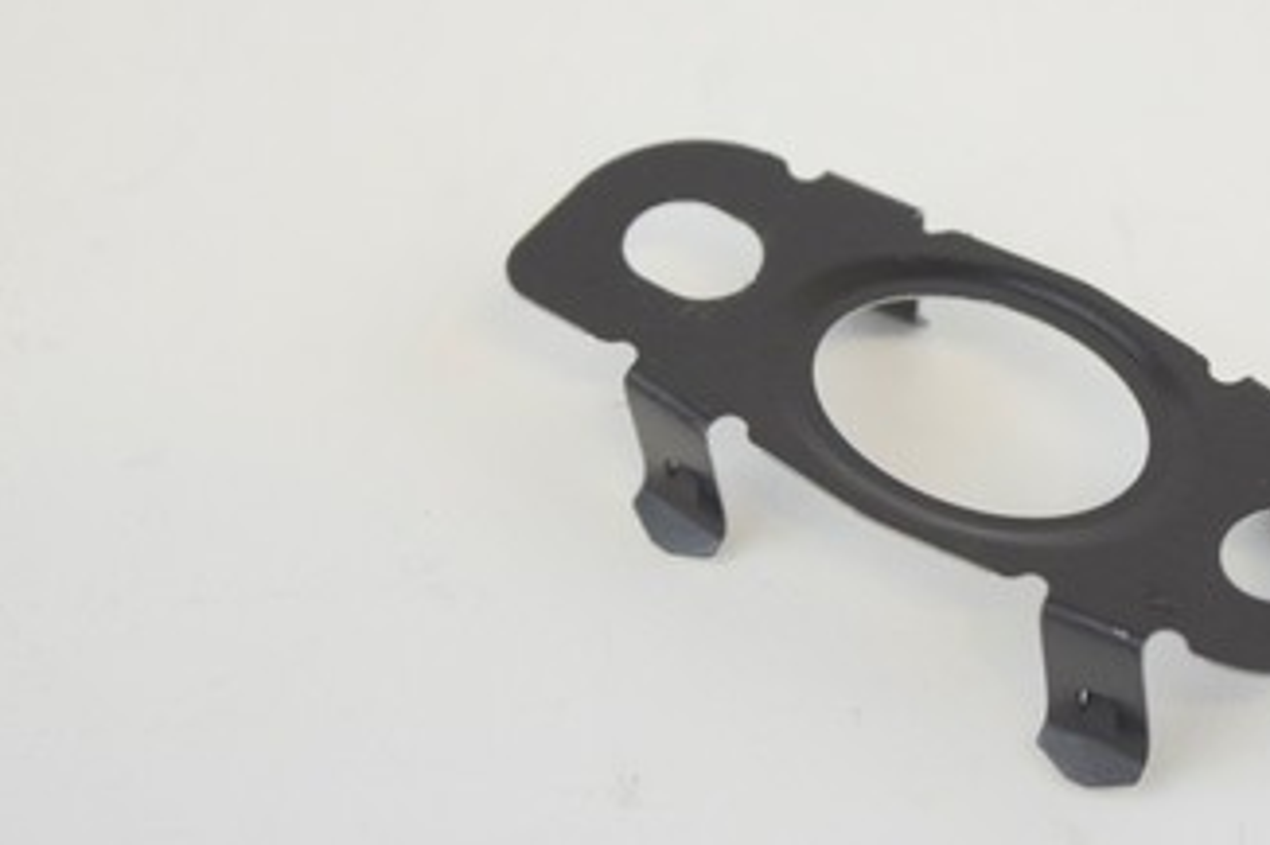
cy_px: 500
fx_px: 5711
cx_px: 1017
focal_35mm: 162
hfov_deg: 12.6
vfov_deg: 8.5
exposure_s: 1/60
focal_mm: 55
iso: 1250
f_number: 5.6
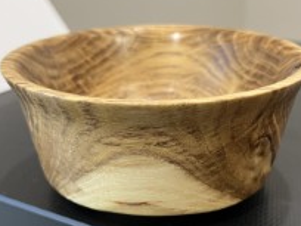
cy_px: 152
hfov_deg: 37.5
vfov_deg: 28.4
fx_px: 443
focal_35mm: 51
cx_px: 150
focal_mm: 5.7
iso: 200
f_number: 1.5
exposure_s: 1/60
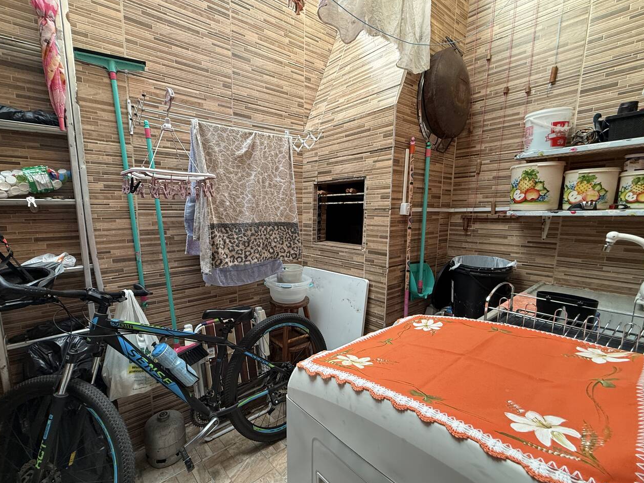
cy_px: 254
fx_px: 298
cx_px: 283
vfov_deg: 78.1
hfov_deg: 94.0
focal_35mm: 16
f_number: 2.2
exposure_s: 1/60
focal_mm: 2.22
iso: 160
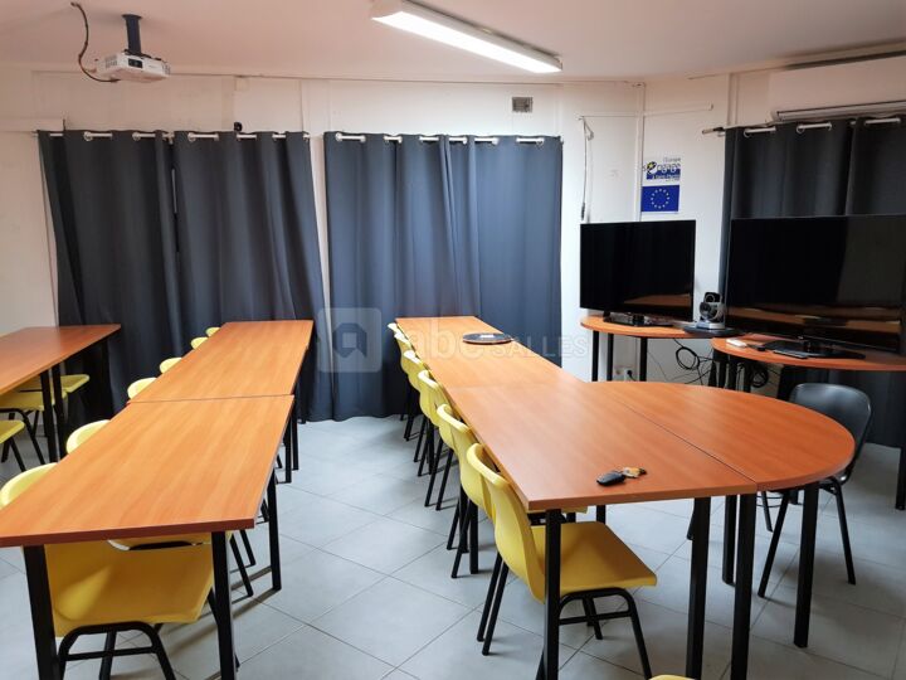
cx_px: 453
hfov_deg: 67.3
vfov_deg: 53.1
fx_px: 680
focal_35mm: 26
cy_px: 340
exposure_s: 1/24
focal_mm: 4.3
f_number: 1.7
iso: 200
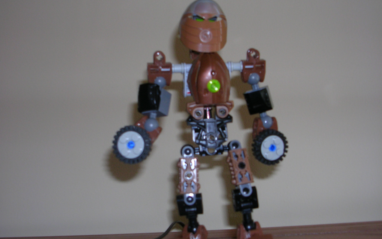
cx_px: 190
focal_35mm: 49
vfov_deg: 26.3
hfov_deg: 41.1
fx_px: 510
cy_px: 138
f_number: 3
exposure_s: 1/60.1
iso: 50
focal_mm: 7.1
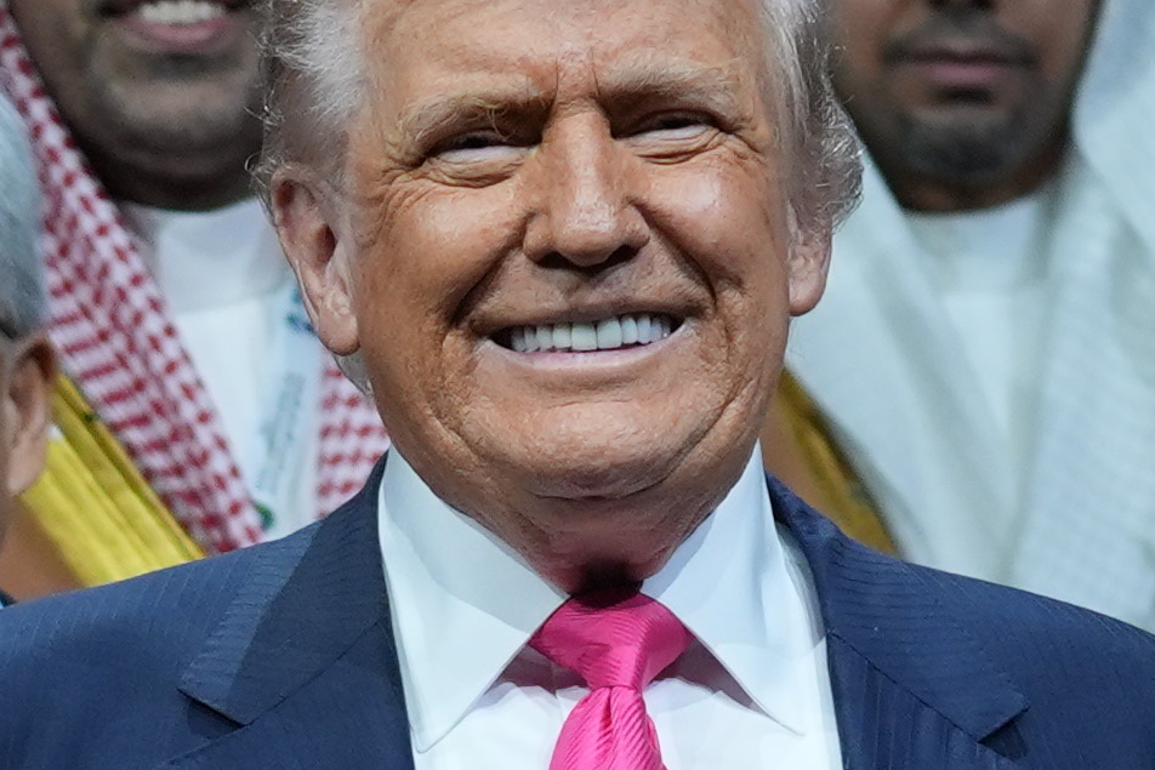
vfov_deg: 3.1
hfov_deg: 4.7
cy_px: 1471
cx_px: -280
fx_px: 14150
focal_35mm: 441
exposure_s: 1/640
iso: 800
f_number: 2.8
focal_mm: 70
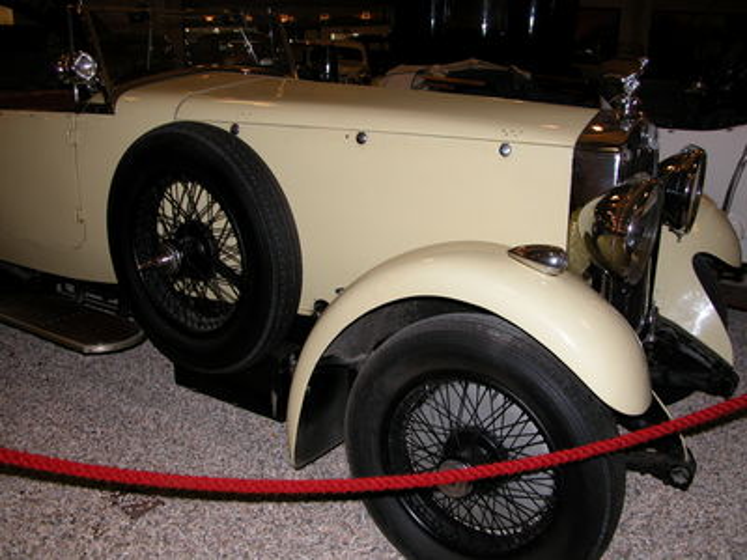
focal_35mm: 35
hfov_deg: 52.6
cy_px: 280
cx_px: 374
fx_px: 755
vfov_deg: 40.7
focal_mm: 8.9
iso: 100
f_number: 2.8
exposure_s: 1/60
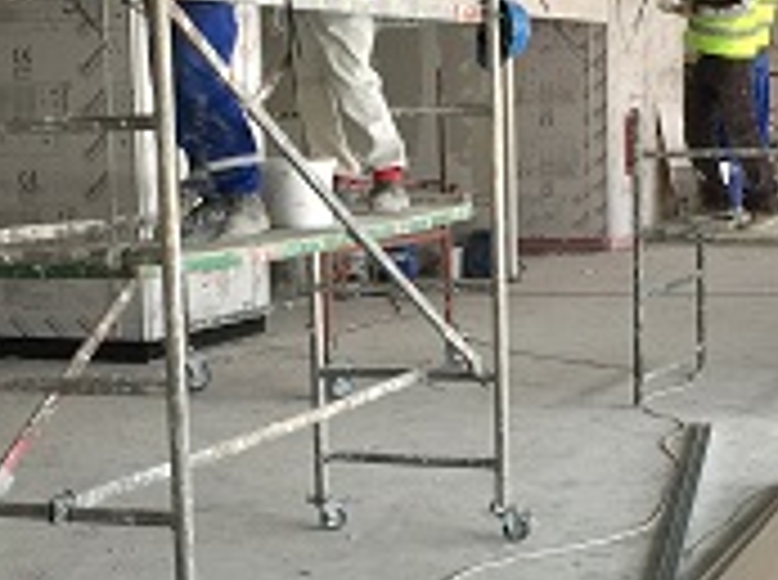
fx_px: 1884
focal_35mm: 84
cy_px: 348
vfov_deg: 17.5
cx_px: 472
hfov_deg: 23.3
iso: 50
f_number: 2.2
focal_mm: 4.15
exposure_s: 1/17
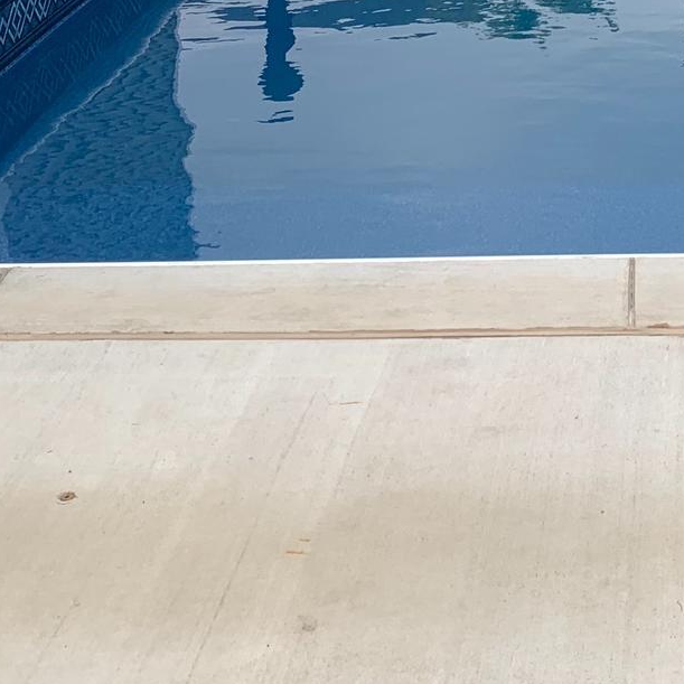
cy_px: -172
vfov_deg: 20.7
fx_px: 1721
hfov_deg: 21.6
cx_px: 705
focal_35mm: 77
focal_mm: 4.25
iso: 25
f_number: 1.8
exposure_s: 1/206
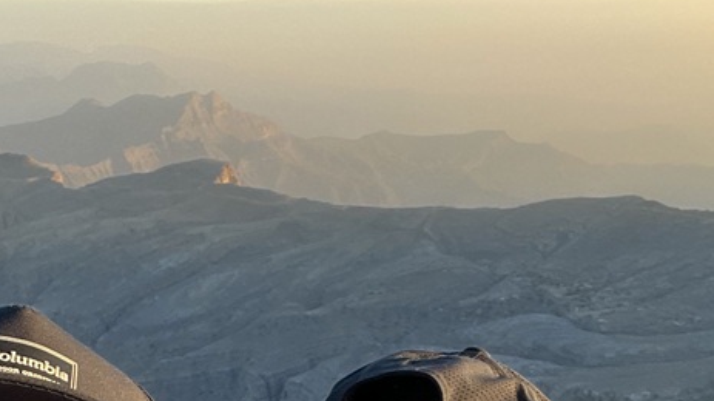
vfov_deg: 17.1
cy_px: 560
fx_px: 1230
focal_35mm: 65
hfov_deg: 32.1
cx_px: 233
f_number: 2.2
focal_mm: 2.71
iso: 40
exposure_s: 1/172
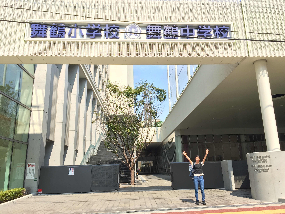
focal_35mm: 29
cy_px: 107
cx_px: 142
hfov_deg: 61.7
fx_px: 239
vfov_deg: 48.2
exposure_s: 1/989
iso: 32
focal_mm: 4.15
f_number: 2.2
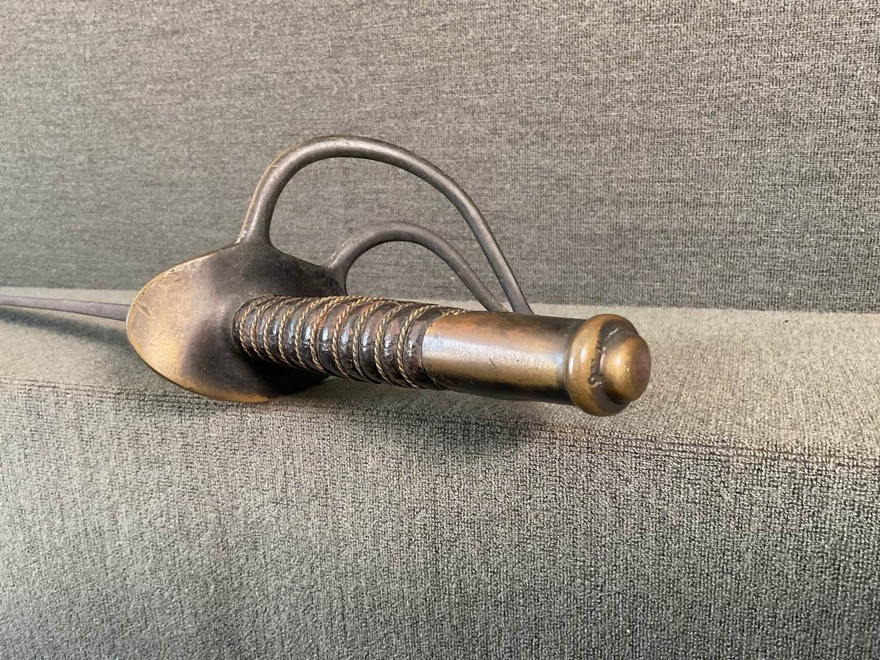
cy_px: 330
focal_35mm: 29
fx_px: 737
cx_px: 440
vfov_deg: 48.2
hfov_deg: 61.7
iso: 160
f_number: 1.8
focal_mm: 3
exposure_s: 1/60
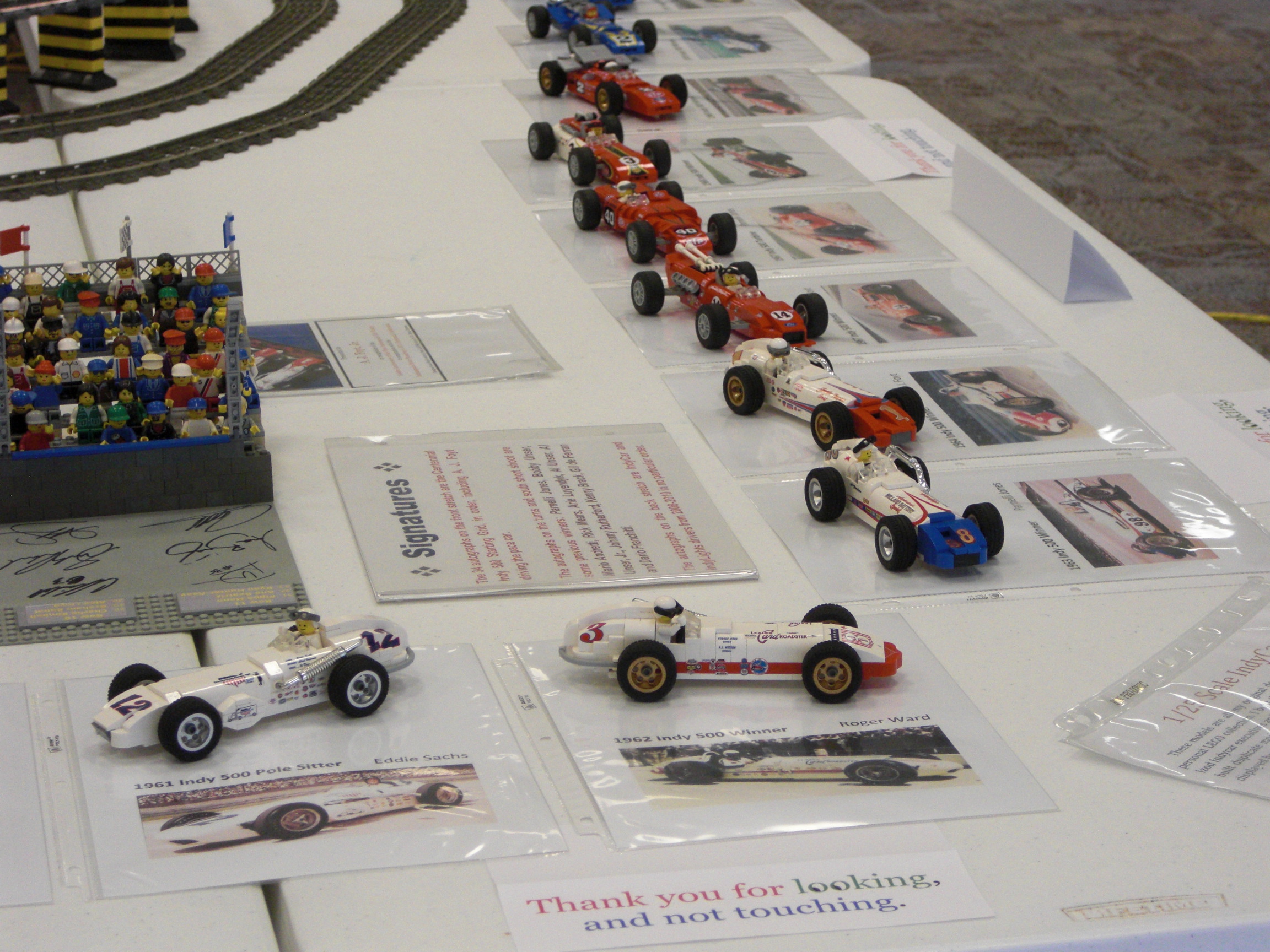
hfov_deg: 18.2
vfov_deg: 13.7
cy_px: 476
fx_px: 3962
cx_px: 635
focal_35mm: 108
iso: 200
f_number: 5.3
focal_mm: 18.9
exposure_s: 1/80
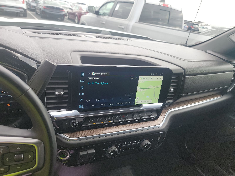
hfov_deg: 71.6
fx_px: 163
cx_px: 118
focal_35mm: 24
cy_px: 88
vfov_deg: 56.8
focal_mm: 6.7
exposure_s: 1/119
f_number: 1.8
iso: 80
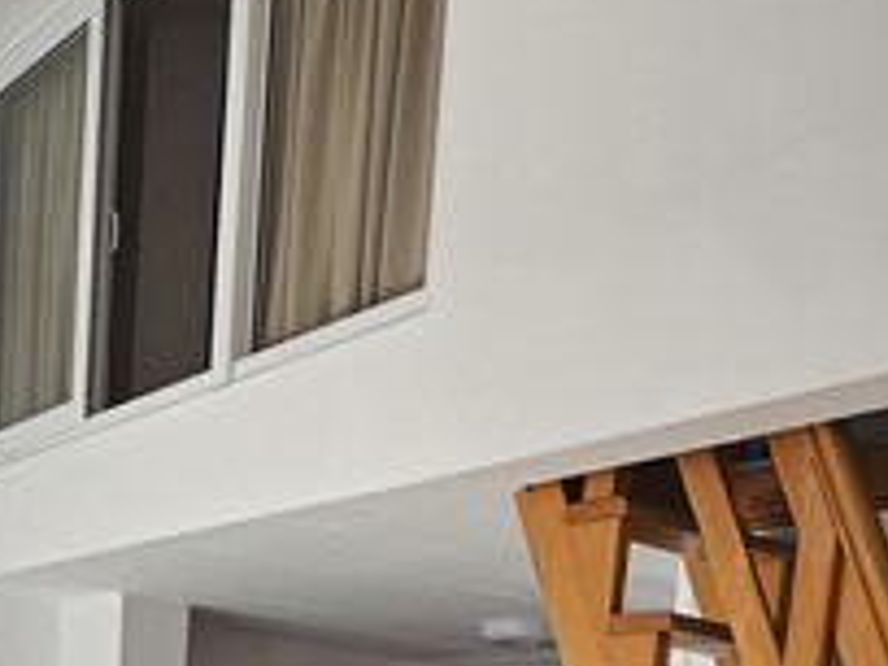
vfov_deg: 22.6
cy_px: 1032
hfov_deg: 36.8
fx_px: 1308
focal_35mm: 51
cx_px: 248
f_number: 2.2
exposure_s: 1/266
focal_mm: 2.2
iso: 64
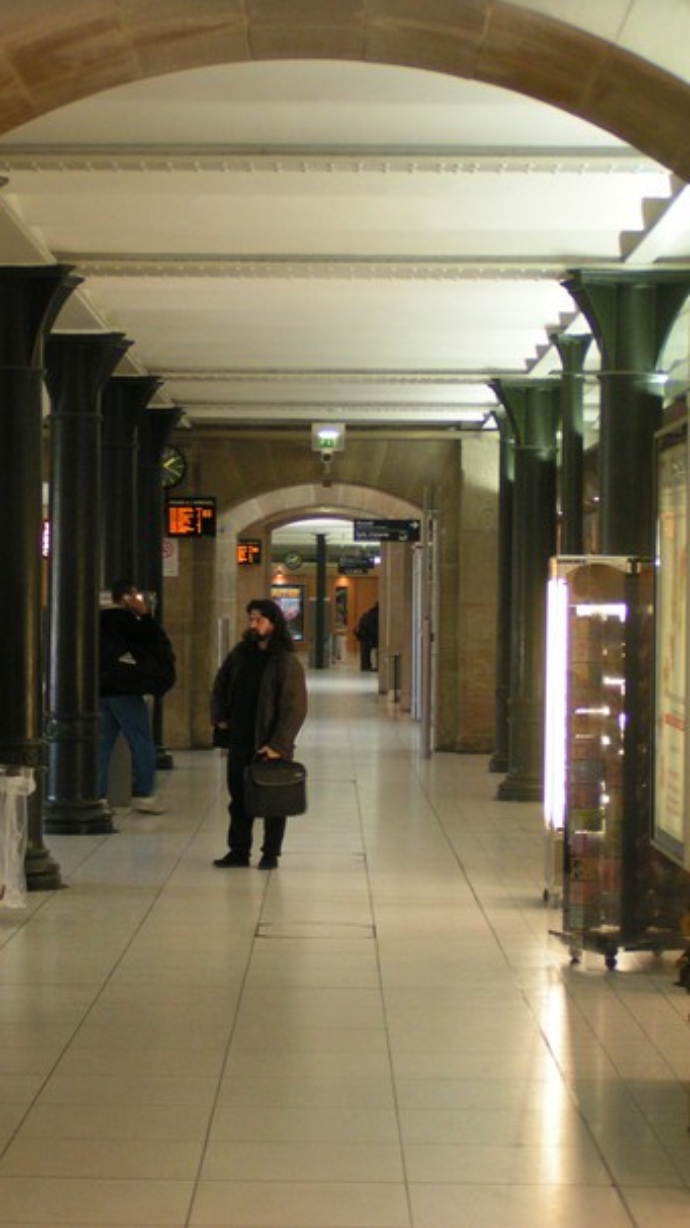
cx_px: 249
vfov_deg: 24.5
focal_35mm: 87
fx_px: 2833
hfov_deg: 13.9
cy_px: 614
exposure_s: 1/25
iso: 200
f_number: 3.2
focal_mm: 12.1
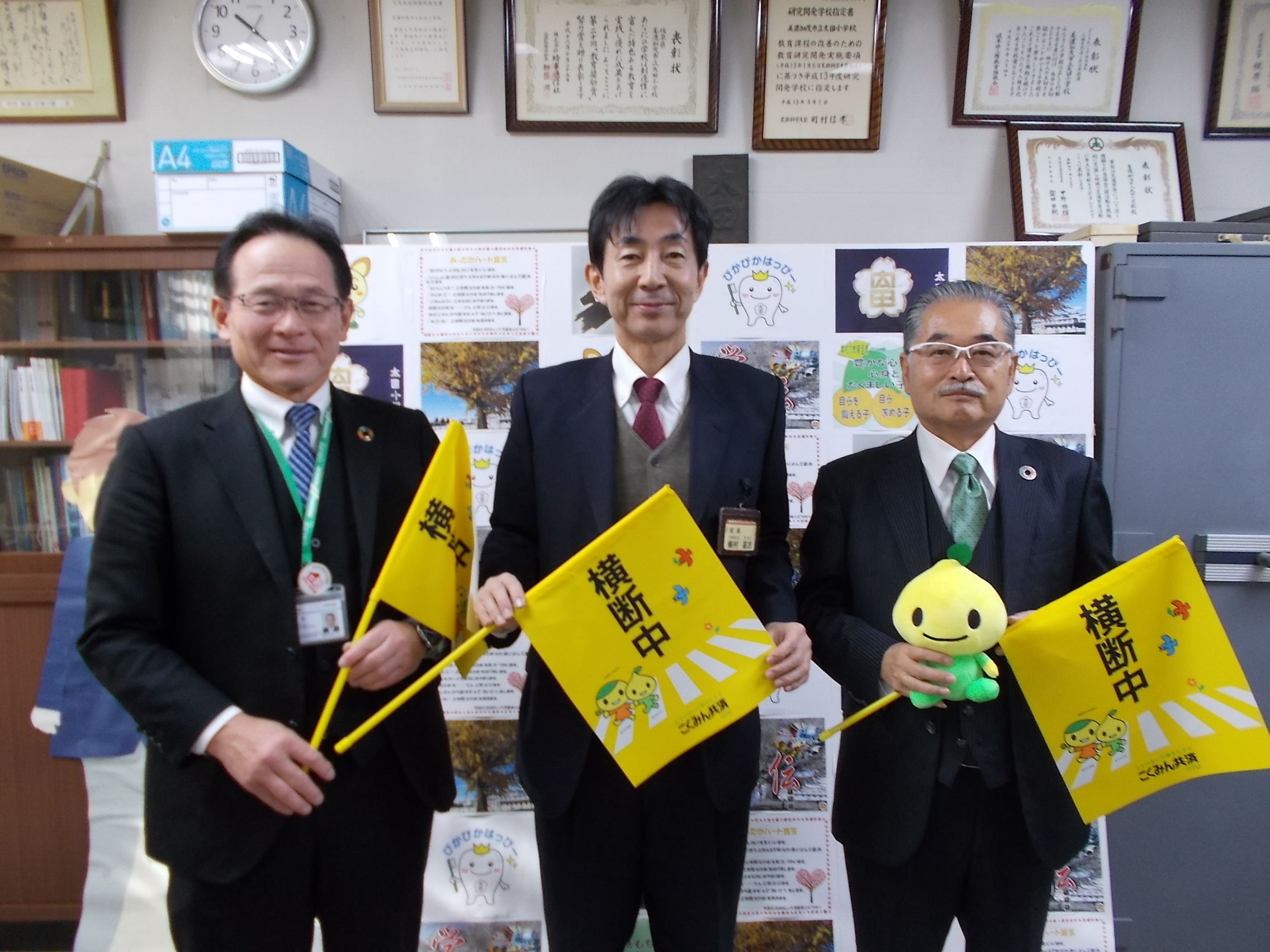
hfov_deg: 67.3
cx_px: 635
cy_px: 476
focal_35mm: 26
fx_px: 954
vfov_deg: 53.1
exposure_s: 1/25
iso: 160
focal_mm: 4.6
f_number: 3.2
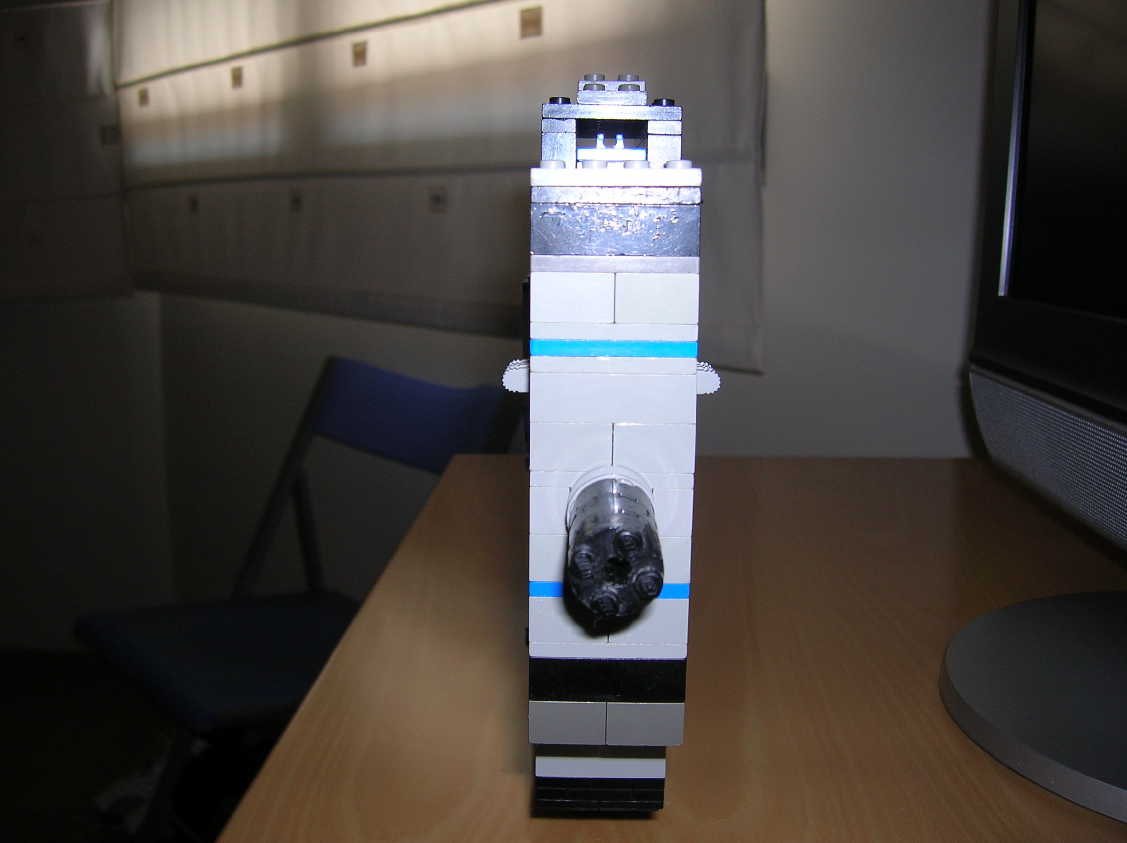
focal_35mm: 34
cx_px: 564
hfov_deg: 54.0
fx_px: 1106
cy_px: 422
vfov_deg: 41.7
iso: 50
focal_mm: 5.7
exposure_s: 1/60.1
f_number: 2.9
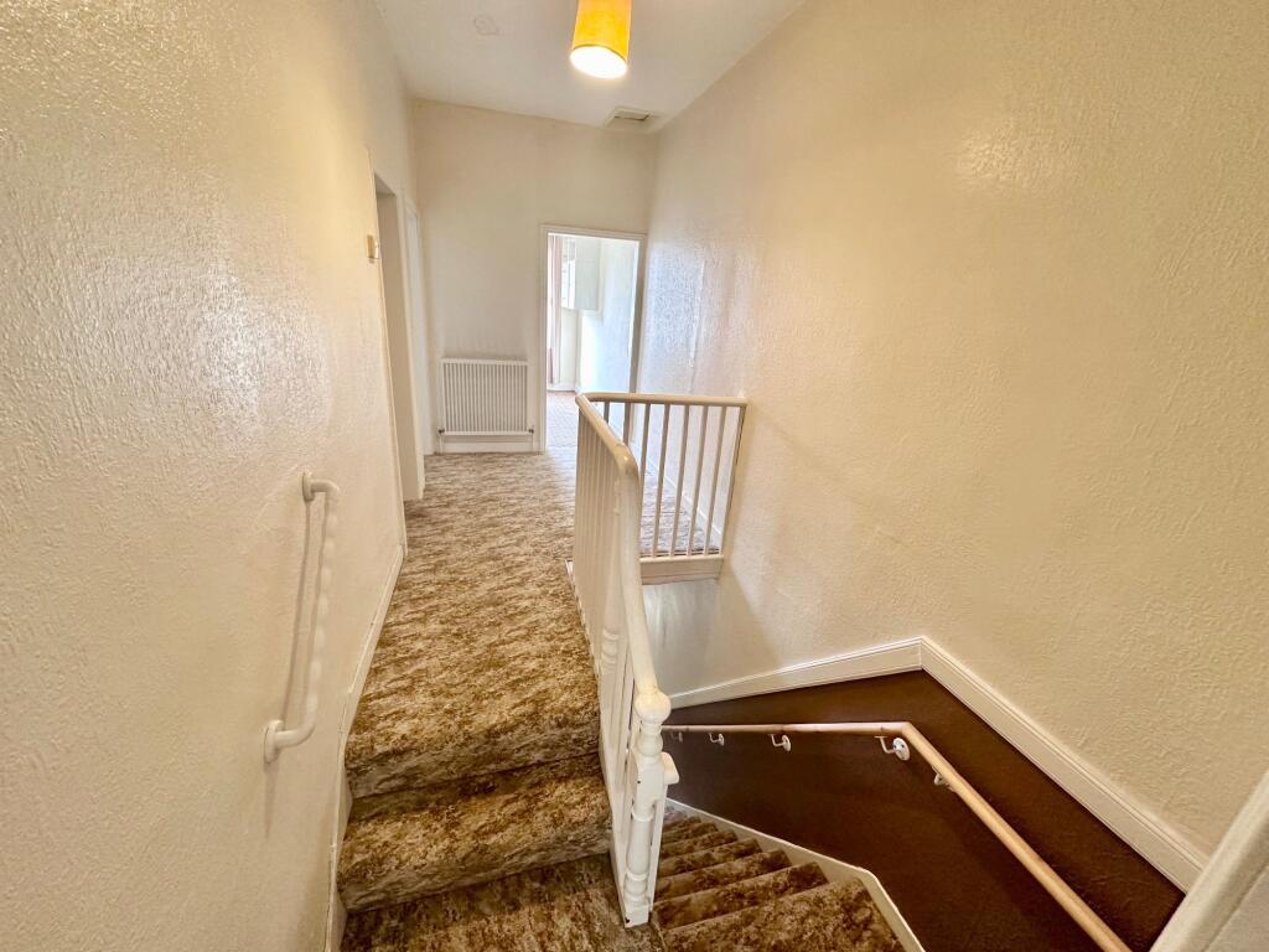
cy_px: 476
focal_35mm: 14
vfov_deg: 85.7
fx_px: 513
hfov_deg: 102.1
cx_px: 634
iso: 200
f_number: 2.2
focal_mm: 2.22
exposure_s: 1/100
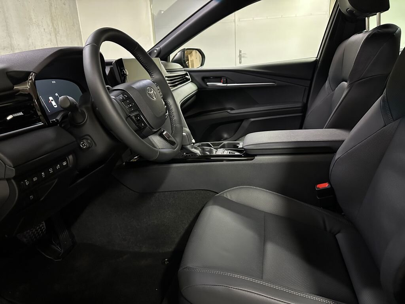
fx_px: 281
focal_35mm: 24
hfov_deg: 71.6
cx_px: 202
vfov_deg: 56.8
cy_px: 152
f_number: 1.78
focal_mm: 6.86
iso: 800
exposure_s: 1/25
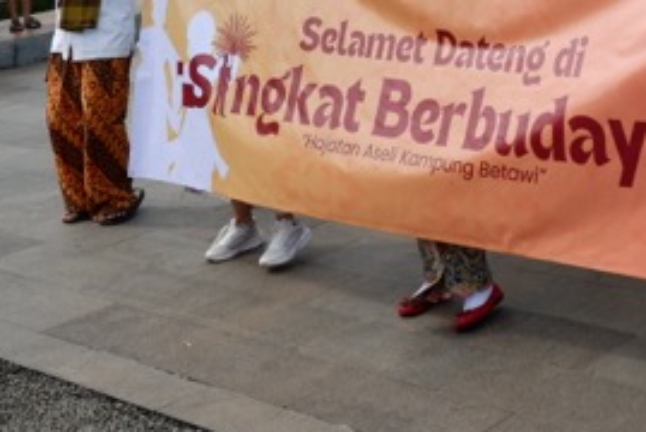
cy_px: -64
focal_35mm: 76
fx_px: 1365
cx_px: 581
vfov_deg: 17.3
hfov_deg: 25.8
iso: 200
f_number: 5.6
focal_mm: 21.1
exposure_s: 1/550
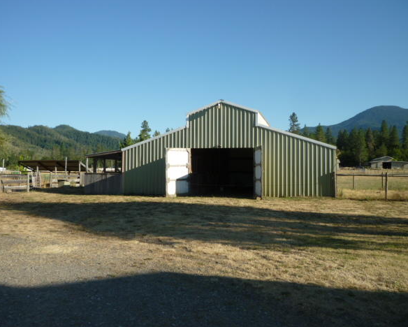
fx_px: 375
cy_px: 160
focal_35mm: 31
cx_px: 198
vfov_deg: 47.2
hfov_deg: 57.1
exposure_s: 1/500
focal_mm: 5.2
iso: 100
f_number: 4
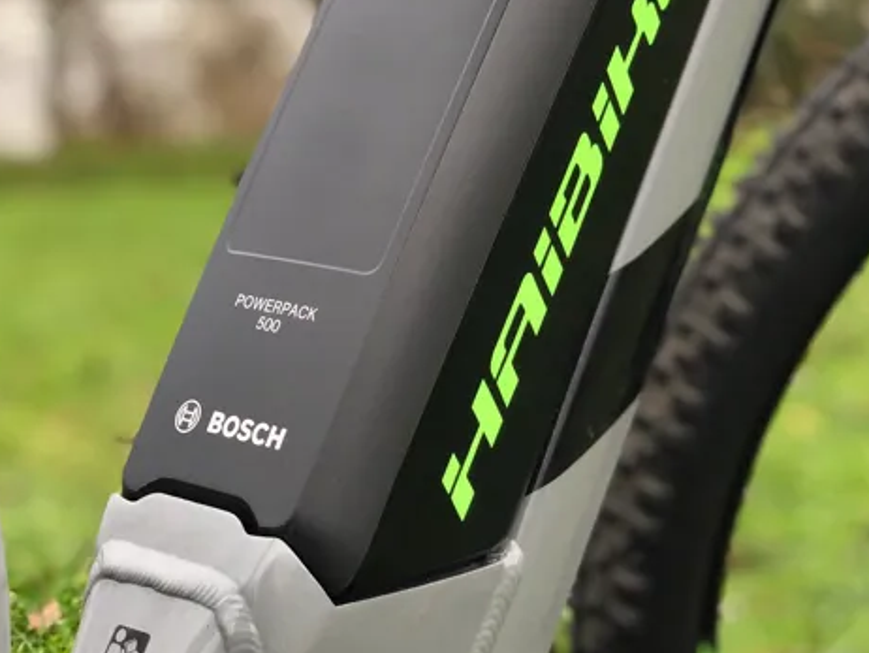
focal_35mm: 90
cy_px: 211
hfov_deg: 21.8
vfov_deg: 16.4
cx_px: 416
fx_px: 2261
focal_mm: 6
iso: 64
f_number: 2.4
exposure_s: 1/60
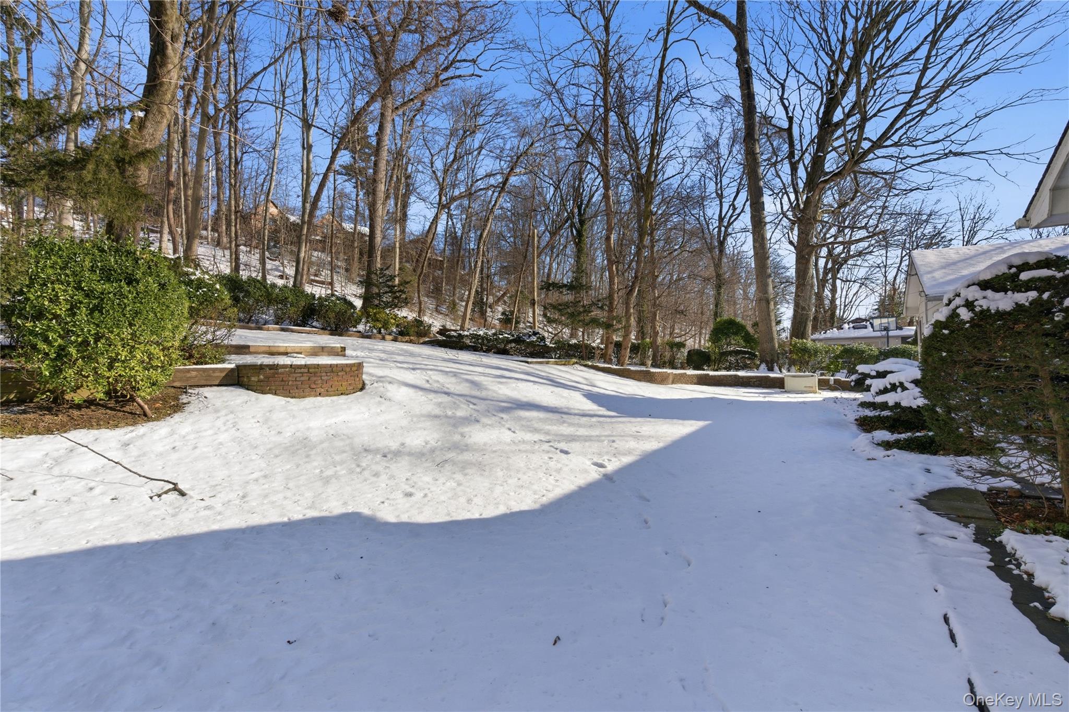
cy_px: 356
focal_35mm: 16
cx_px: 534
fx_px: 475
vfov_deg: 73.7
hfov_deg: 96.7
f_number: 9
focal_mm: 16
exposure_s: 1/2000
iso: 250
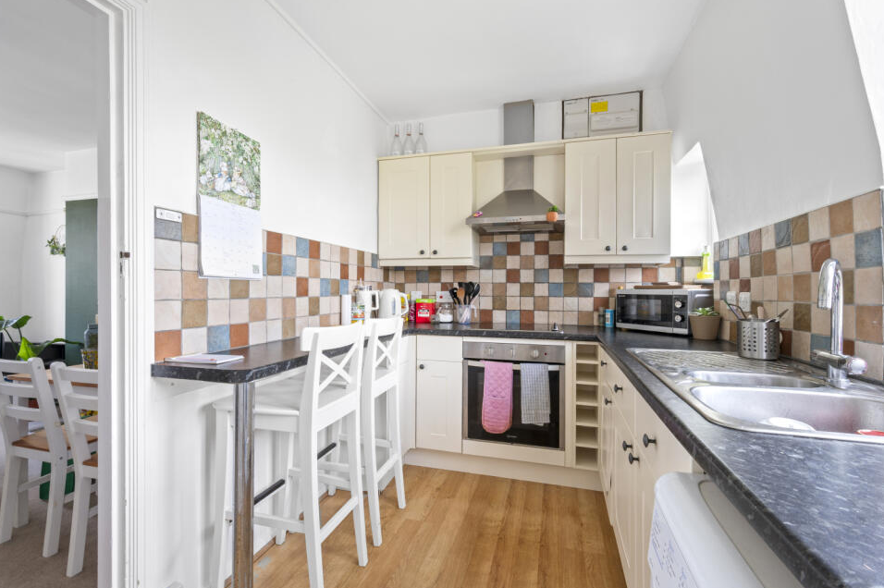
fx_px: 368
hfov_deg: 100.4
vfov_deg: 77.2
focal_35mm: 15
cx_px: 438
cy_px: 303
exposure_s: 1/1.25
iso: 200
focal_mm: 14
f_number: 16
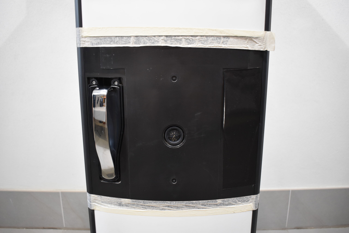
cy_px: 116
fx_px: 291
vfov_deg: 43.6
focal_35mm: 30
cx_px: 174
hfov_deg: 61.9
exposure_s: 1/125
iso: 1100
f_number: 3.8
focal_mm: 20
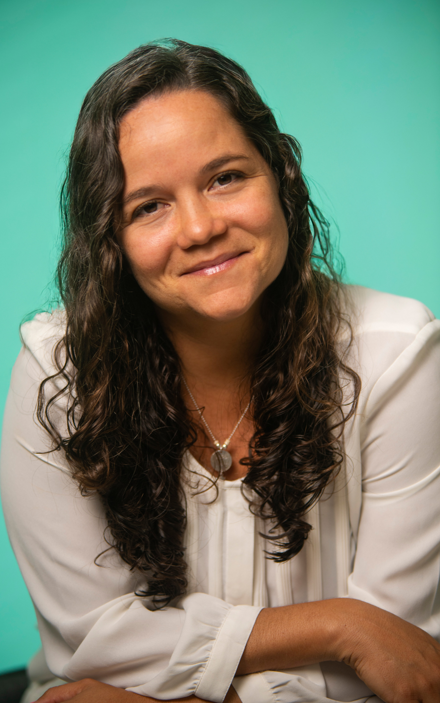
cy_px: 351
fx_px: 2206
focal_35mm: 115
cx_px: 204
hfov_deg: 11.4
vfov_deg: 18.1
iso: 250
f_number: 2.8
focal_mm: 112
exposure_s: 1/160
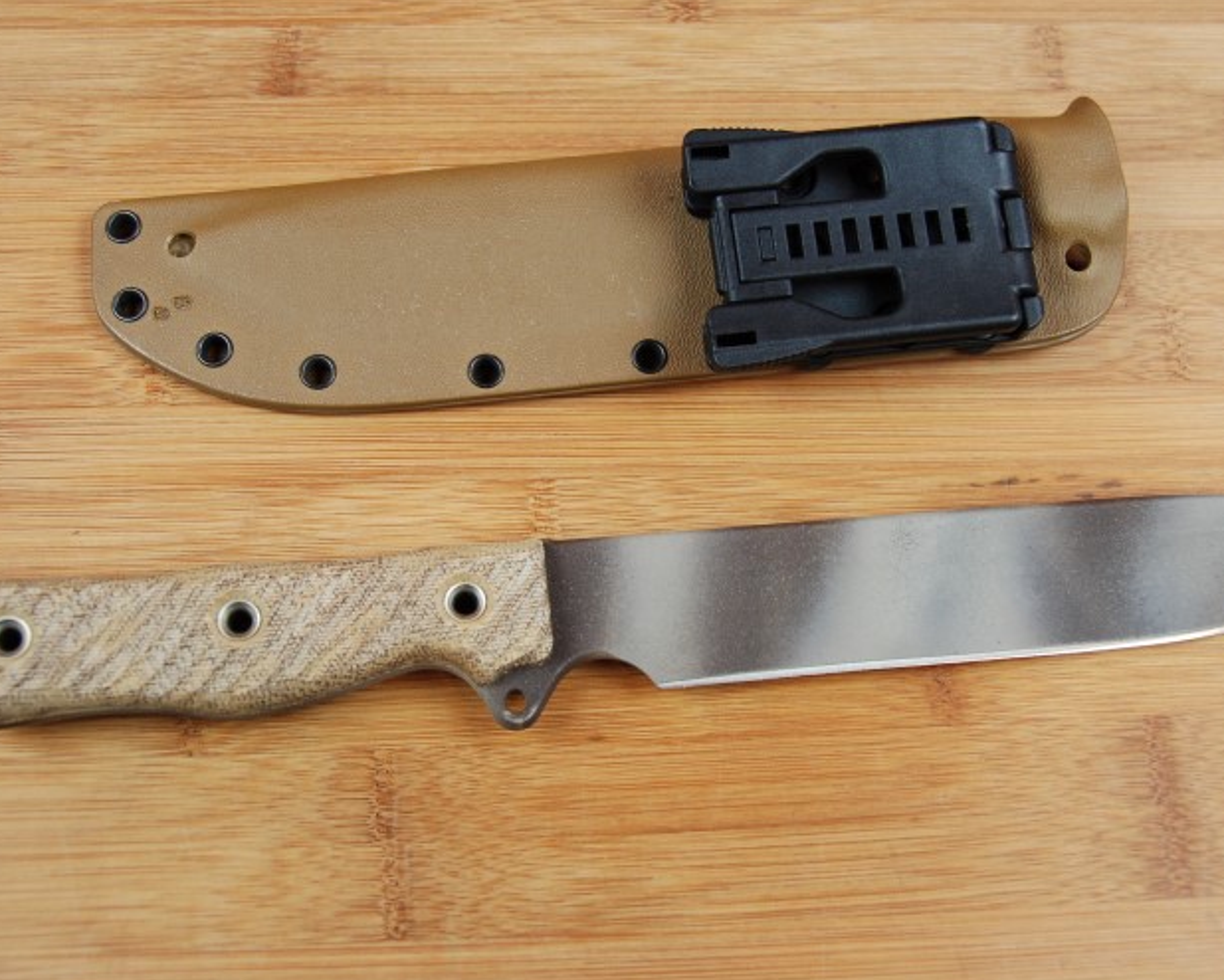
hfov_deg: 40.3
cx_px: 629
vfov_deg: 32.8
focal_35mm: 46
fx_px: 1667
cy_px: 518
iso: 400
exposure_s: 1/50
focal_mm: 24
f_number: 4
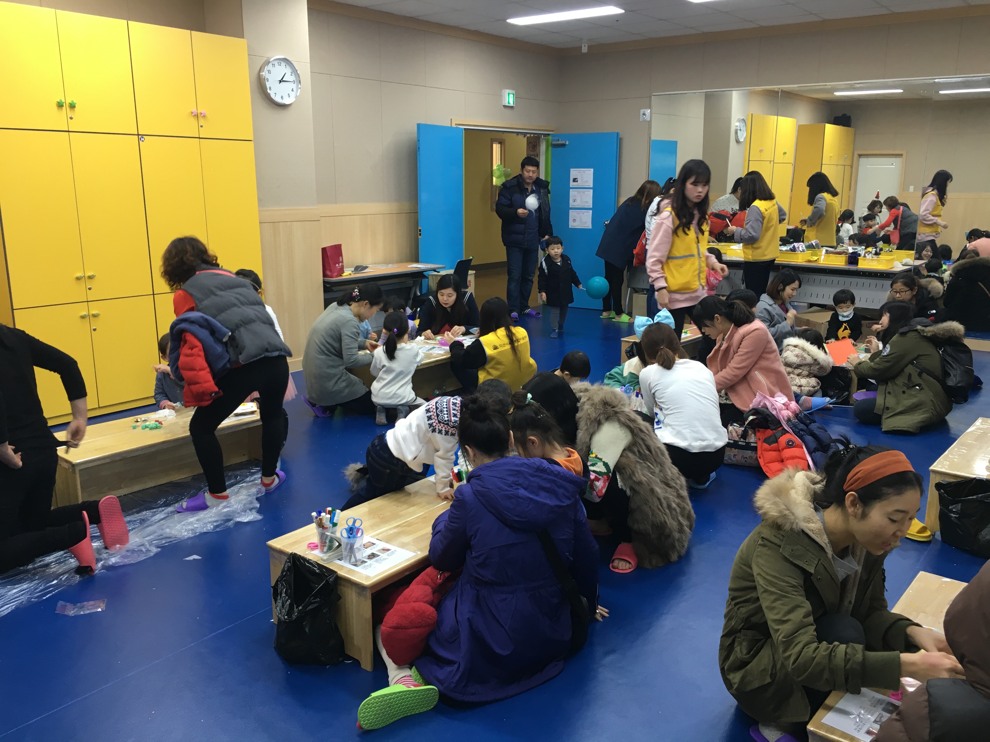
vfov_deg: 48.2
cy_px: 371
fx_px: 829
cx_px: 495
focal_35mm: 29
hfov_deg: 61.7
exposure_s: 1/30
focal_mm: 4.15
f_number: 2.2
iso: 50
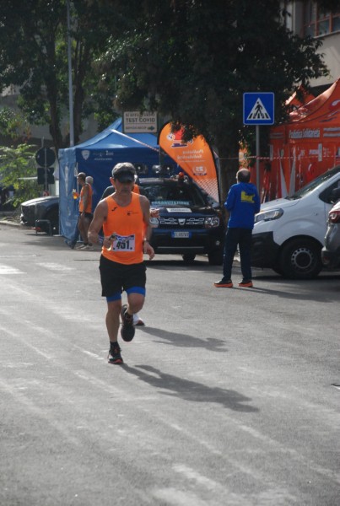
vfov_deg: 13.7
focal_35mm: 150
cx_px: 170
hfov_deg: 9.2
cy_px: 253
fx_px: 2114
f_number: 5.6
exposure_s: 1/1250
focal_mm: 100
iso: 1000
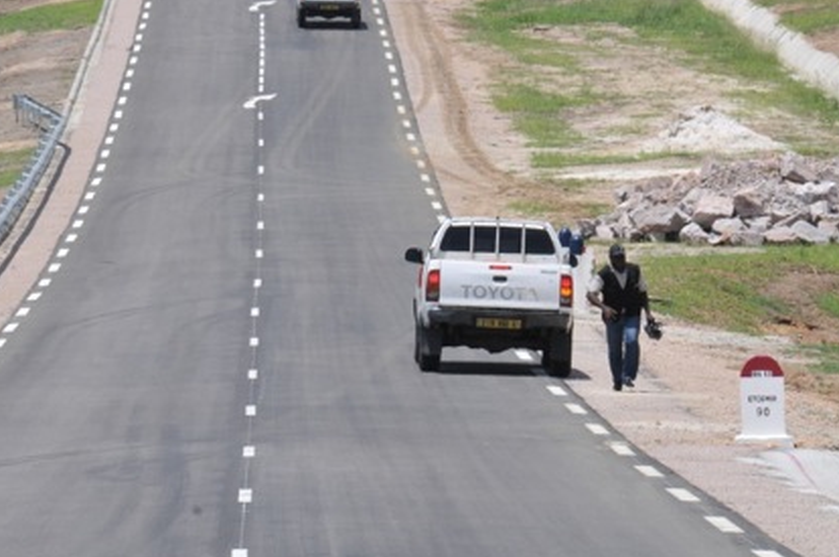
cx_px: 314
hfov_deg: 4.7
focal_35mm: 441
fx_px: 10266
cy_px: 157
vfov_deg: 3.1
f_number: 14
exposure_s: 1/160
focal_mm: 190
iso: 200
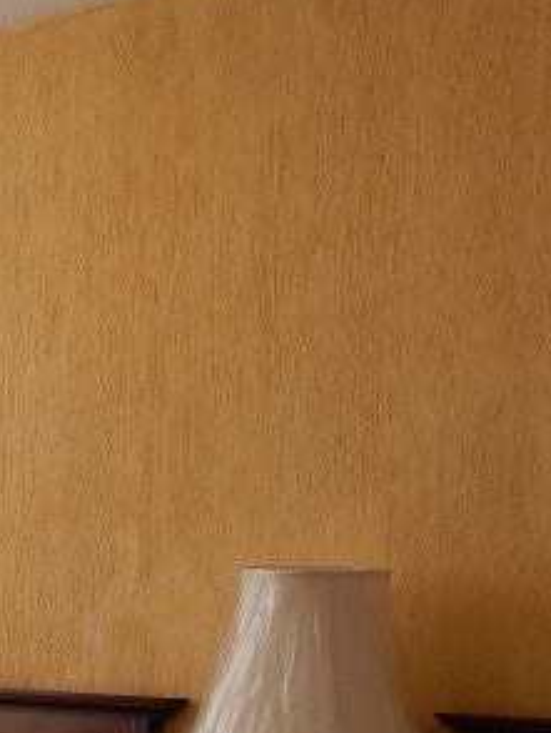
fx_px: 1695
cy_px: 893
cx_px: -125
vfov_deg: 22.4
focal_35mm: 80
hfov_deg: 17.5
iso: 125
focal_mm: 4
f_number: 3
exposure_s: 1/100
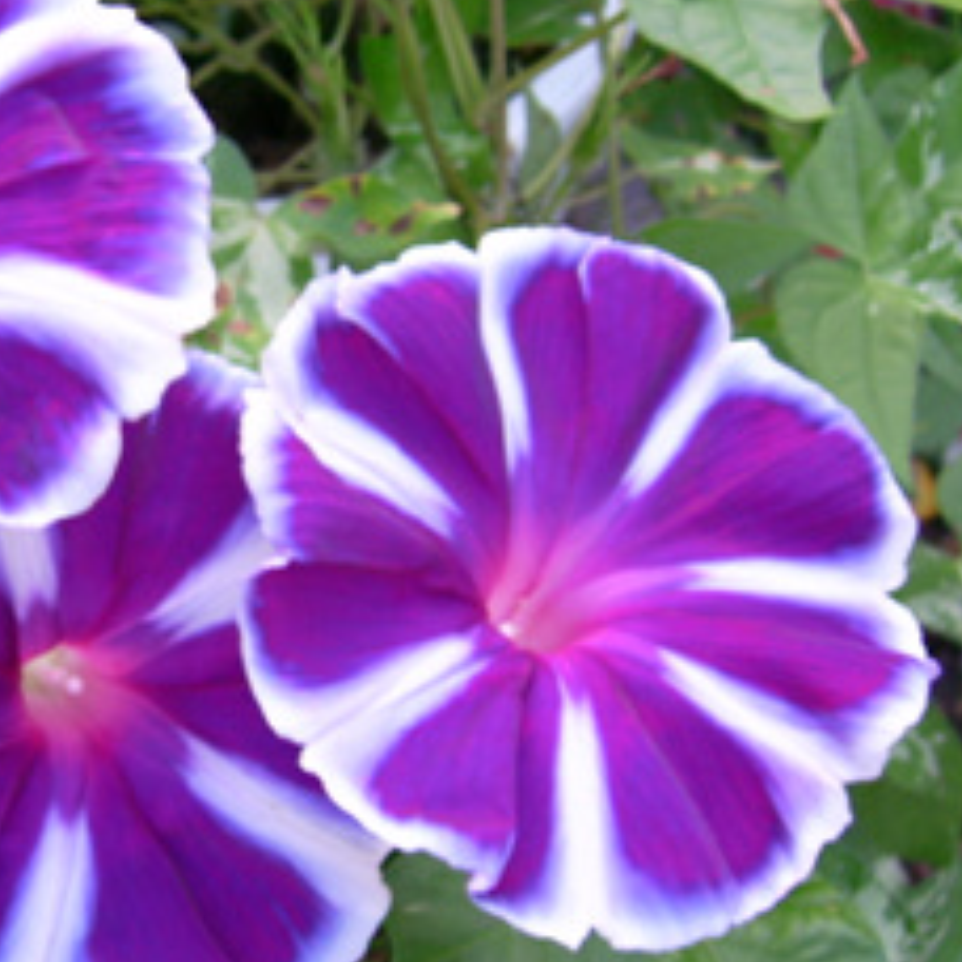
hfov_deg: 27.0
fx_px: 1949
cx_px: 135
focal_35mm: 62
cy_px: 464
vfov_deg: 27.7
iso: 50
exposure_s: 1/8
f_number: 2.8
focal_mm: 8.25
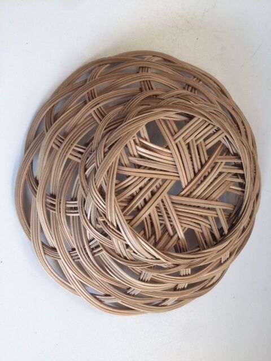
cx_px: 136
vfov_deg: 61.7
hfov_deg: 48.2
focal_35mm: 29
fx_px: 303
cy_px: 180
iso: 40
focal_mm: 4.15
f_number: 2.2
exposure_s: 1/50
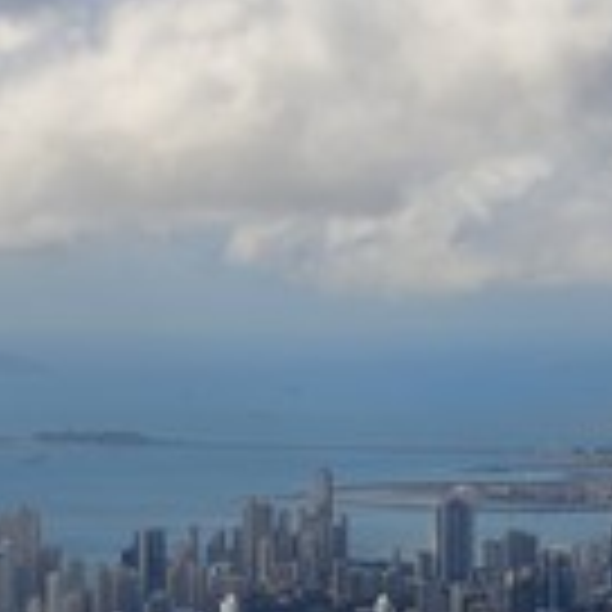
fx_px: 2940
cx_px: 148
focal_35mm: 147
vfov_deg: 11.8
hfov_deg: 11.8
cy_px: 549
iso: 200
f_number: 10
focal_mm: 56
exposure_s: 1/1000
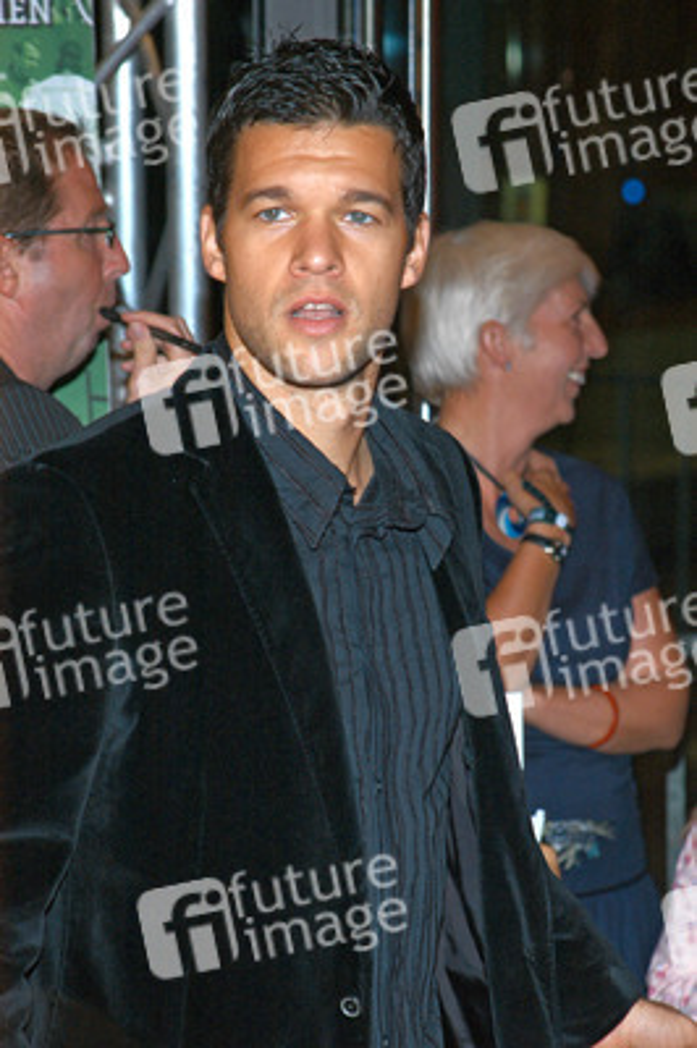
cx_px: 348
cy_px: 524
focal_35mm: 168
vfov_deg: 12.2
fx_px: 4887
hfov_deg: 8.2
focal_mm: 112
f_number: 5.6
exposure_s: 1/160
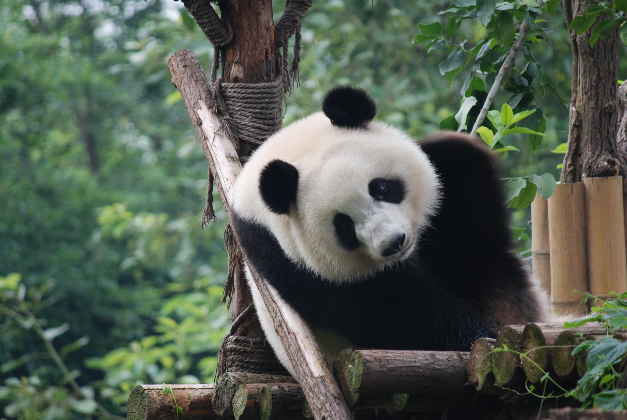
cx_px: 314
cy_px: 210
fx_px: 5231
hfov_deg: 6.9
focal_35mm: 300
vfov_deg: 4.6
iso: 100
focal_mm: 200
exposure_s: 1/25
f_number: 5.6
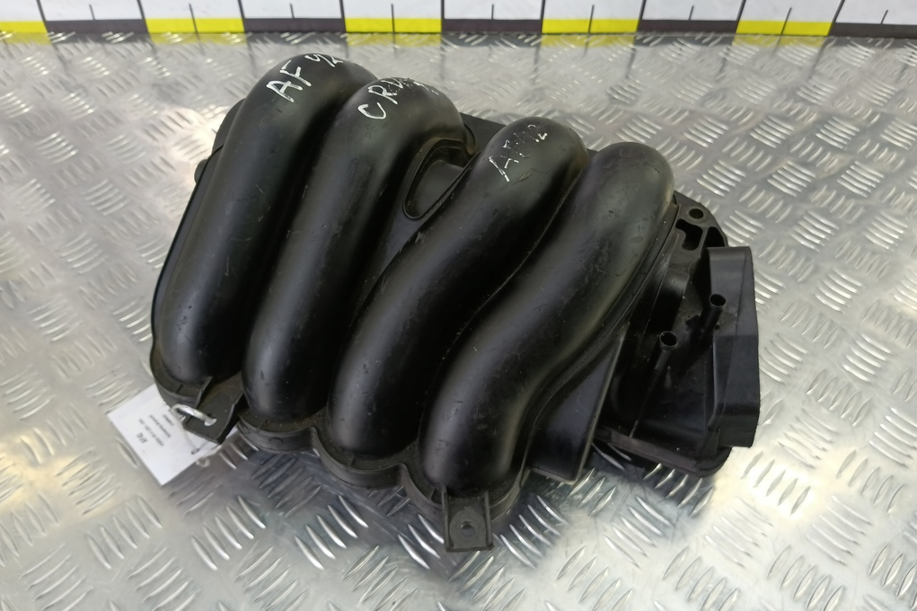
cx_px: 458
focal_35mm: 24
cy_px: 292
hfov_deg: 73.8
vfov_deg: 53.1
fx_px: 611
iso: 156
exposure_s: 1/50
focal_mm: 4.11
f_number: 1.6
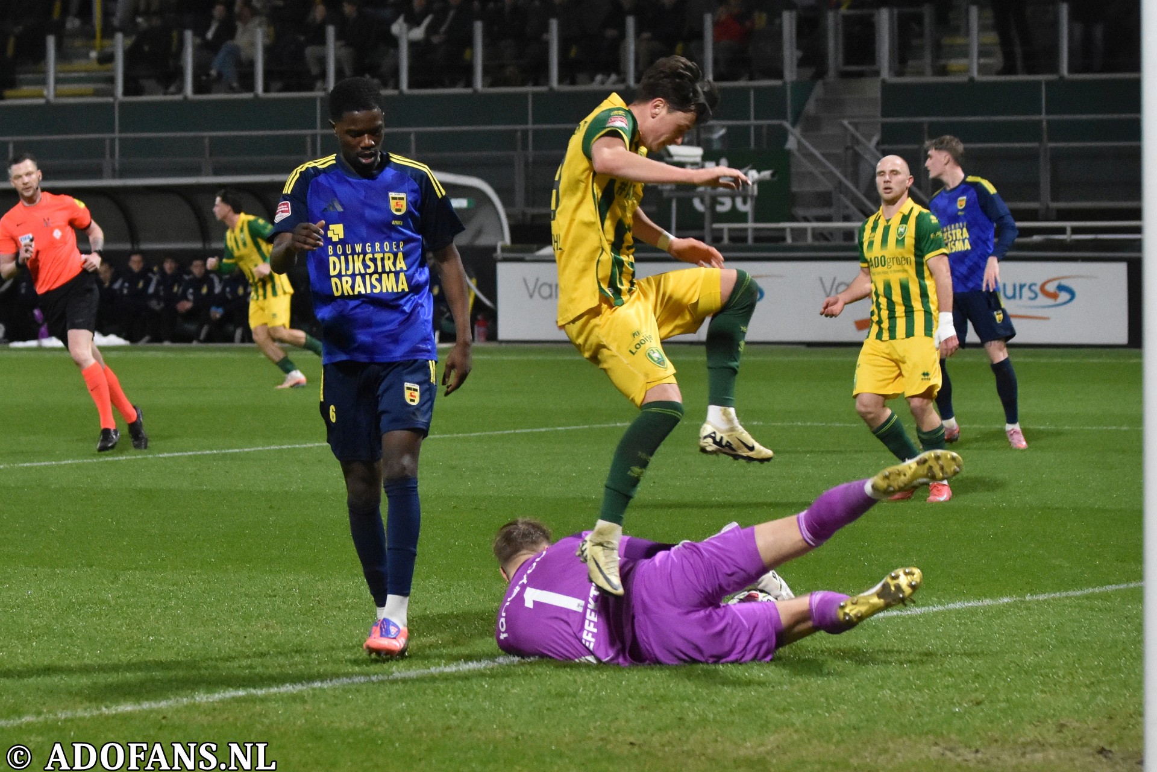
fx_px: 3374
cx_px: 578
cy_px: 386
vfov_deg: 13.0
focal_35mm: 105
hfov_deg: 19.5
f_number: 2.8
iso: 2500
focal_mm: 70
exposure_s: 1/640
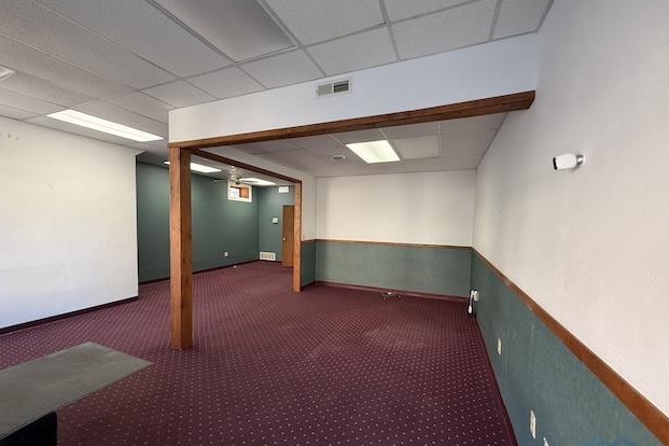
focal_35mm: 15
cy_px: 235
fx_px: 279
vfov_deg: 77.3
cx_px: 330
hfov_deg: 100.4
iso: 320
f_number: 2.2
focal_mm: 2.22
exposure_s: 1/120
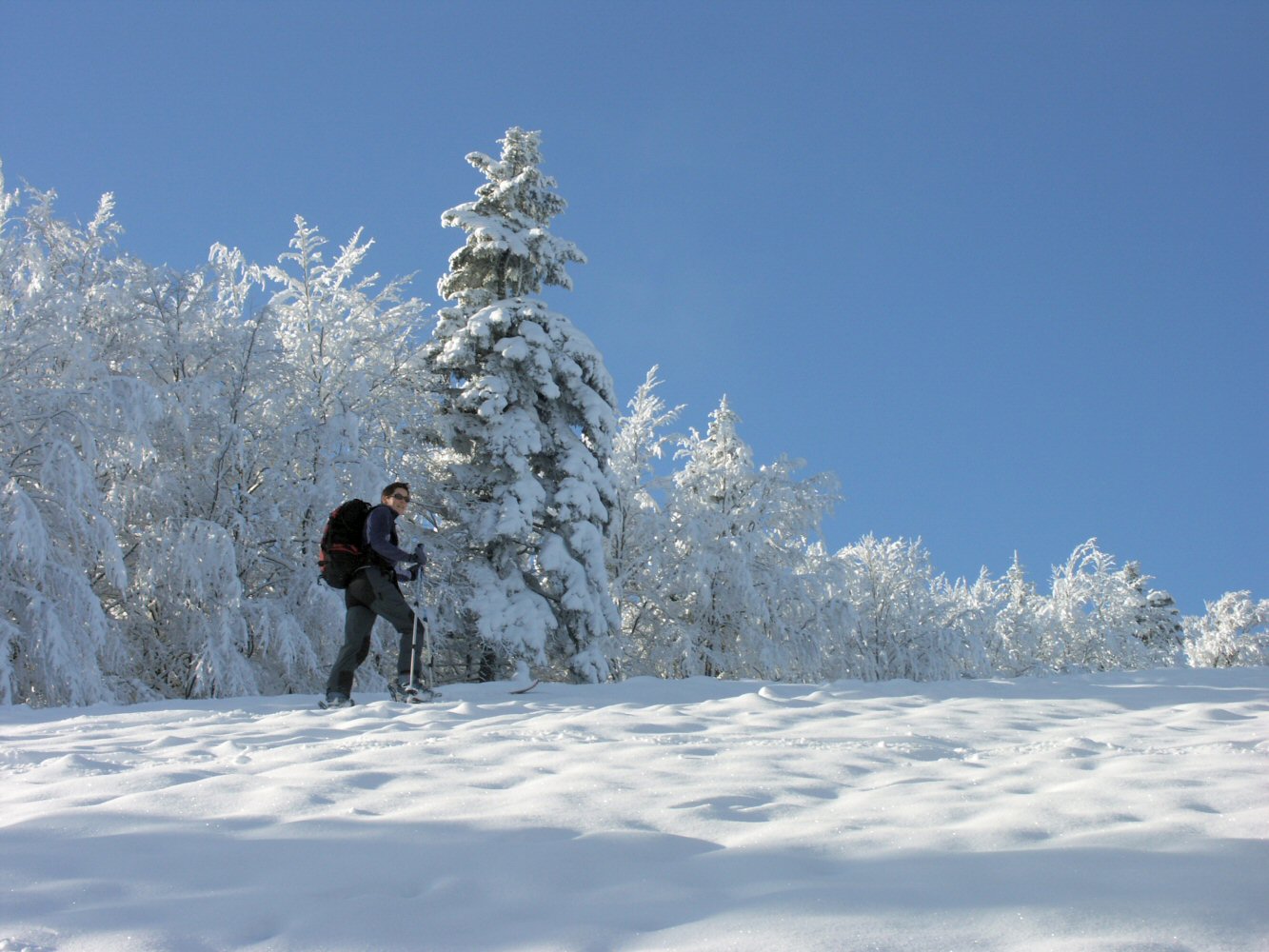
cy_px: 476
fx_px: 2860
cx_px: 634
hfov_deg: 25.0
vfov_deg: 18.9
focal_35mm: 78
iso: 64
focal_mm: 19.86
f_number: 7.1
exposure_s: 1/320
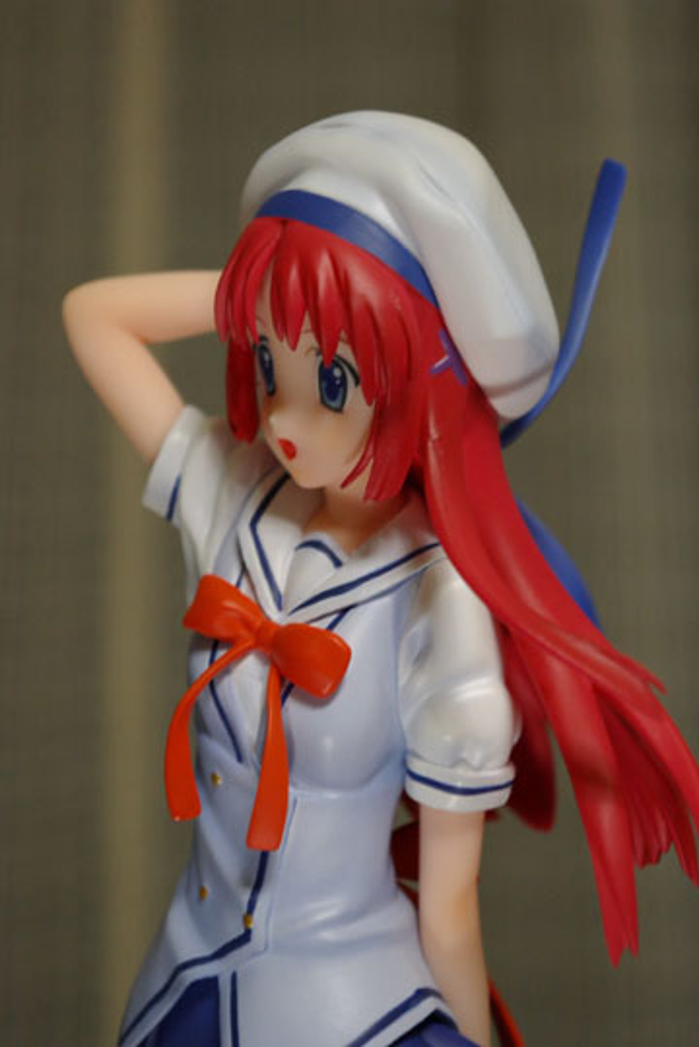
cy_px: 524
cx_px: 350
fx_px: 2400
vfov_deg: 24.6
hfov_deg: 16.6
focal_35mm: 82
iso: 800
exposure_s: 1/20
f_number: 8
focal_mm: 55
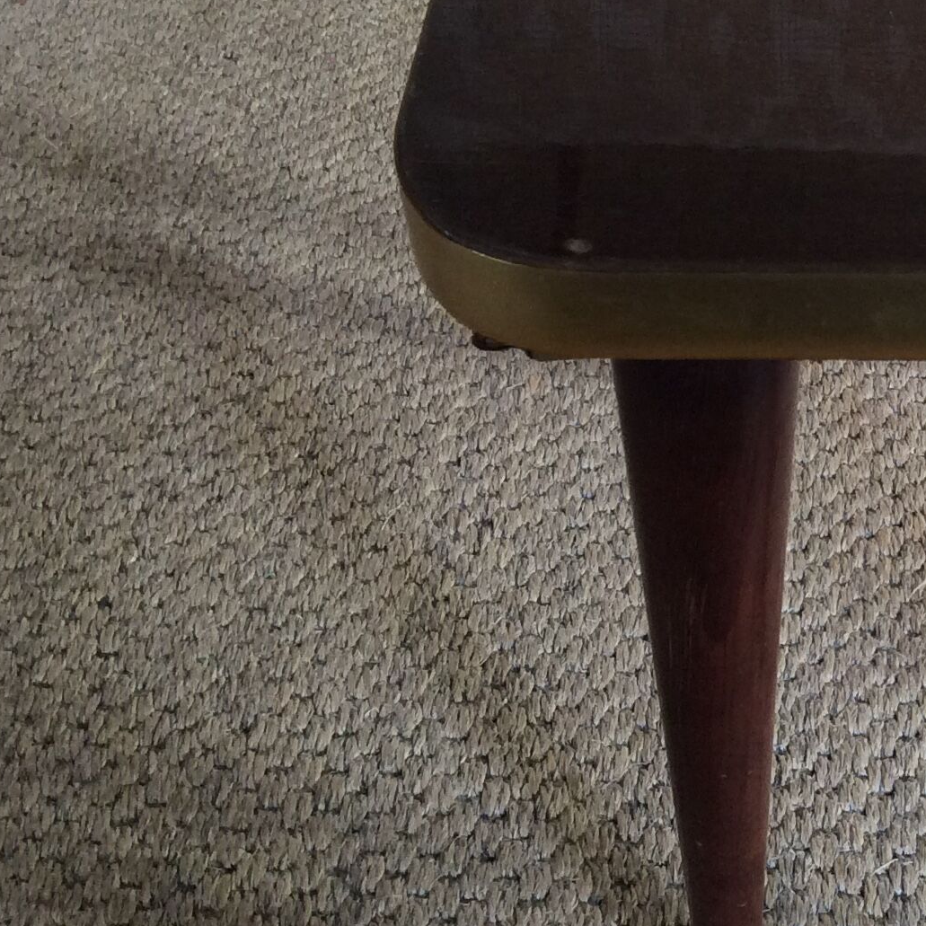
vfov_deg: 24.1
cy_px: 275
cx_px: 953
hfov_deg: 23.2
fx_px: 2149
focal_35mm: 71
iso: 80
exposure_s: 1/25
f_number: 2.4
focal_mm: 3.3
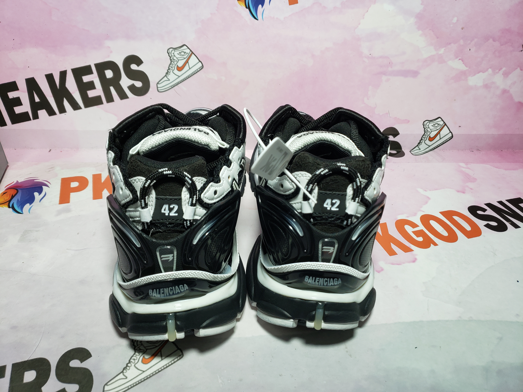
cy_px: 196
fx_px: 393
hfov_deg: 67.3
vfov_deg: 53.1
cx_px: 262
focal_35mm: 26
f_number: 1.5
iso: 50
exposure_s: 1/419
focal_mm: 4.3
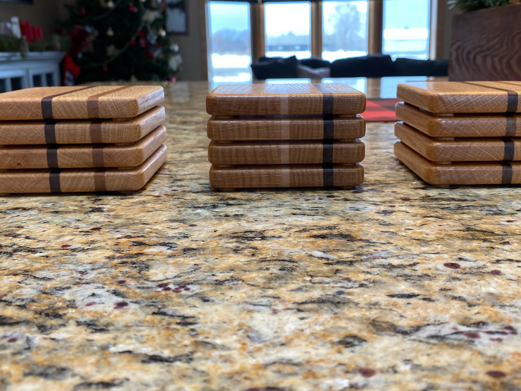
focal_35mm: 35
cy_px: 163
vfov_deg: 40.6
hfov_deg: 52.6
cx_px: 279
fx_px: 527
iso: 64
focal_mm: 4.25
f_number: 1.8
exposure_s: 1/60
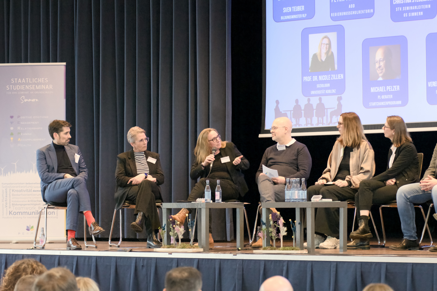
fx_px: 1457
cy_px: 146
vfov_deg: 11.4
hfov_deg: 17.1
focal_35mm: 120
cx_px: 218
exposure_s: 1/160
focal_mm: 80
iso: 6400
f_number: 4.5
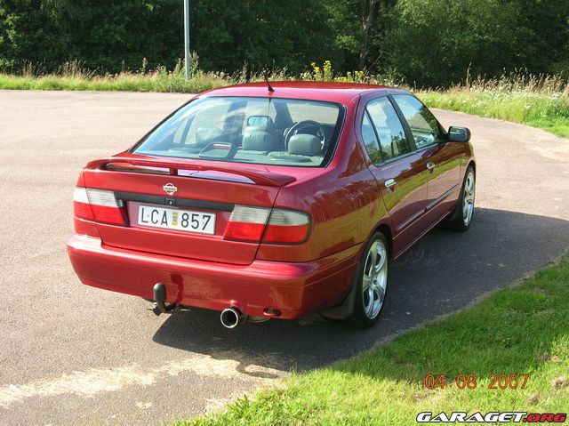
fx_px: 788
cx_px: 284
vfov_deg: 30.2
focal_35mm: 48
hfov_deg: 39.7
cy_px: 213
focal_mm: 8
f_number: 3.2
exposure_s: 1/225
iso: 50
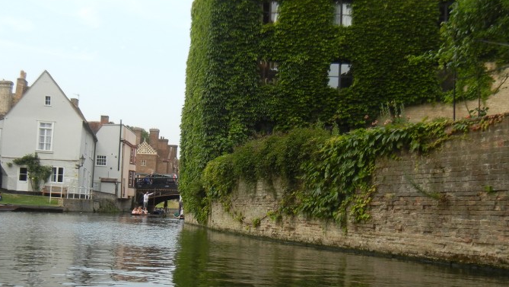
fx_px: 675
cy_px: 171
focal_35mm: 50
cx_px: 208
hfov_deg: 41.2
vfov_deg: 23.9
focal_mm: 5.4
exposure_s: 1/326
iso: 160
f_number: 3.5
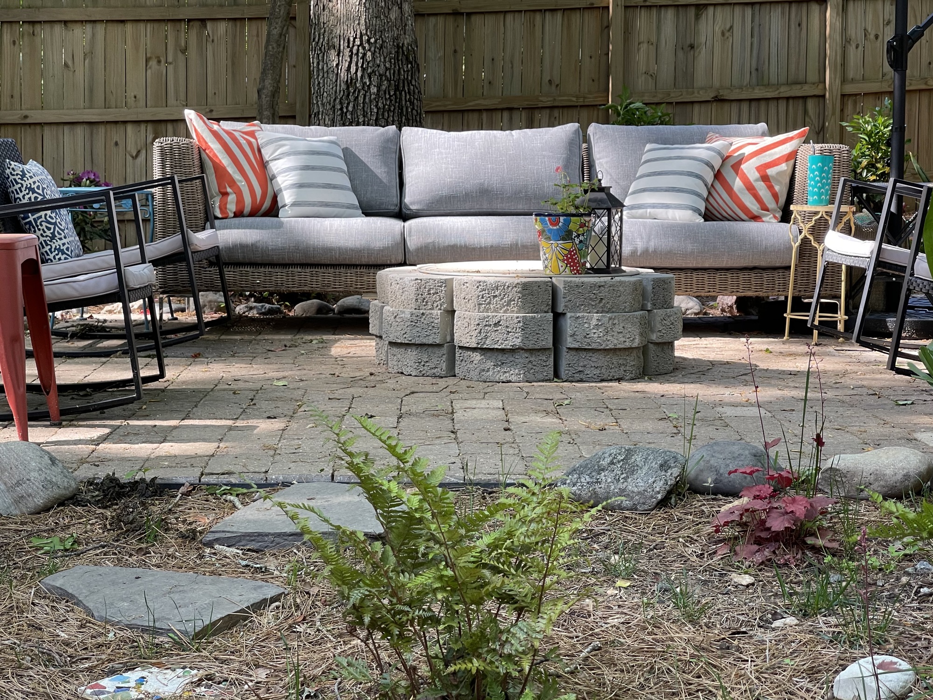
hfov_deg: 30.3
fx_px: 1725
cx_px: 466
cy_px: 350
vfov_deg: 22.9
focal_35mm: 64
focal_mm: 7.5
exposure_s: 1/122
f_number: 2.2
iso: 40
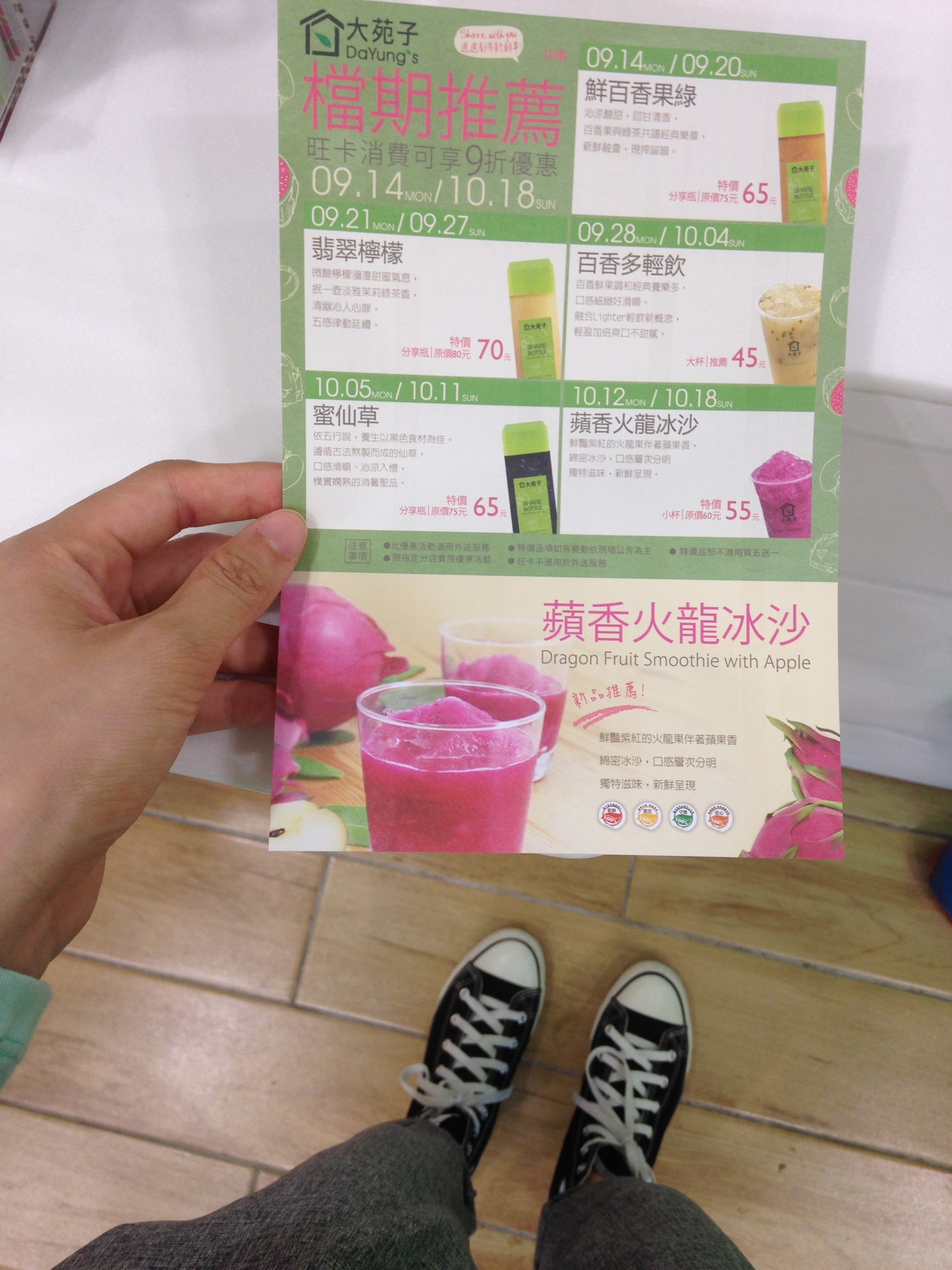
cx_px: 476
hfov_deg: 42.9
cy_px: 635
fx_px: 1210
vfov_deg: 55.4
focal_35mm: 33
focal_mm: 4.12
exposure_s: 1/30
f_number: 2.4
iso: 50
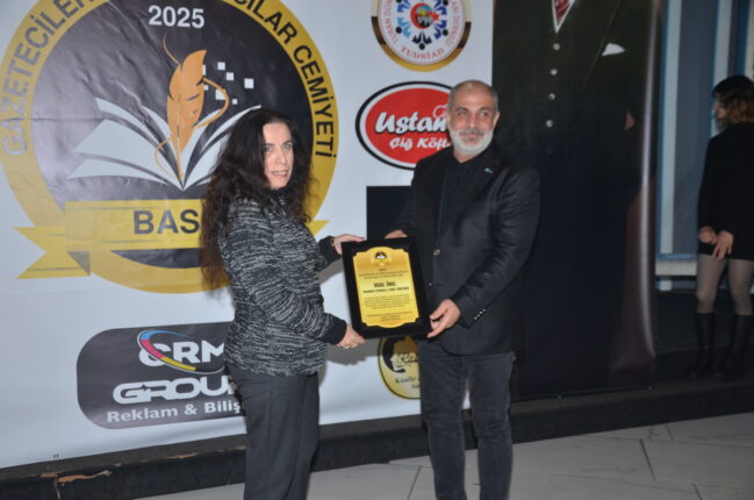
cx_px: 377
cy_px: 250
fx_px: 2508
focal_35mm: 120
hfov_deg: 17.1
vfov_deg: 11.4
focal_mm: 80
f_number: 5.3
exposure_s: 1/60
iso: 250
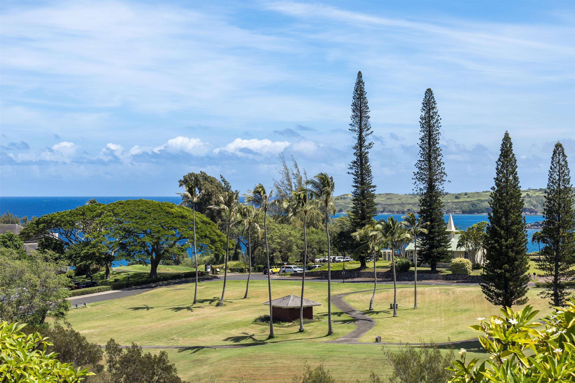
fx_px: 1246
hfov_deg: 26.0
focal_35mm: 78
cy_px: 192
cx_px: 288
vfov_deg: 17.5
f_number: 8
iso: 100
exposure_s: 1/100
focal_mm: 52
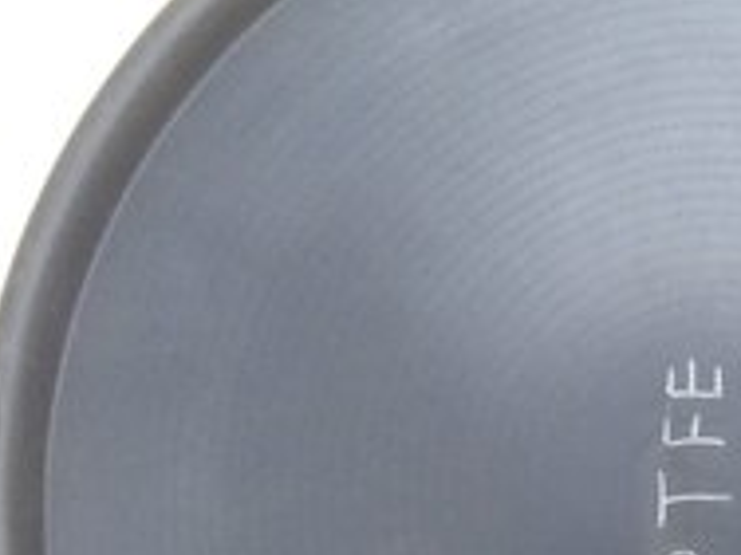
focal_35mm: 56
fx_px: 1199
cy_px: 482
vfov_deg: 25.4
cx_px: 595
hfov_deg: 33.3
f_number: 2
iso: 1600
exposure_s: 1/14
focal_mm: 3.57
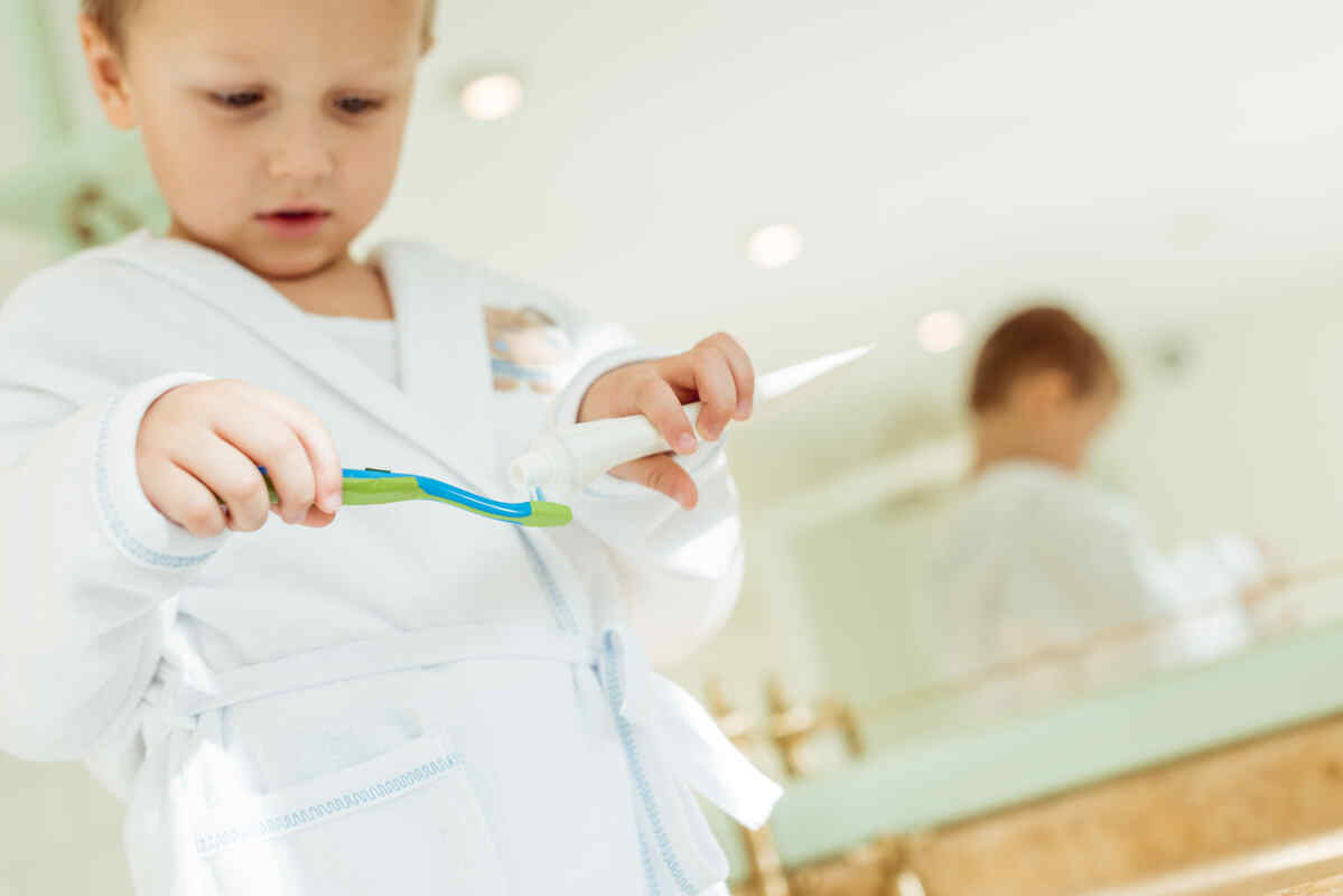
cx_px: 672
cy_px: 448
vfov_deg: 27.0
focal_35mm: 50
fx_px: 1866
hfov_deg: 39.6
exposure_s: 1/200
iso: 200
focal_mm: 50
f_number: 3.5
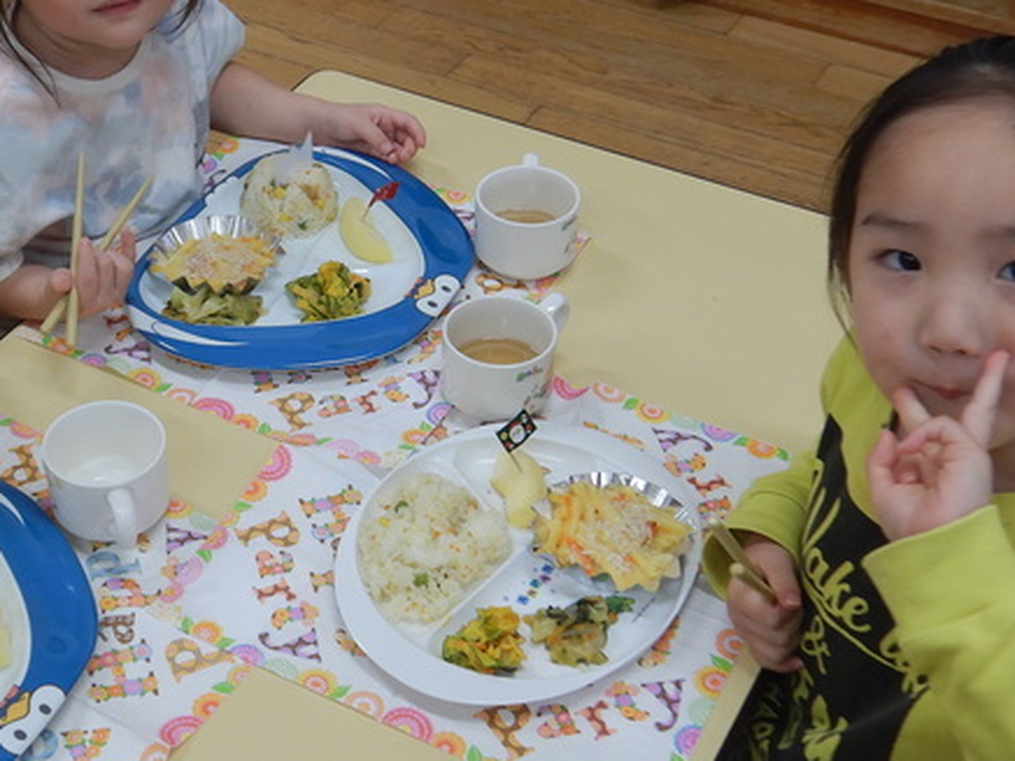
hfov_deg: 34.4
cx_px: 286
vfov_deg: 26.5
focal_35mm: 55
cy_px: 284
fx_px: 1613
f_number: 2.8
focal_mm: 4.3
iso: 125
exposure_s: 1/60
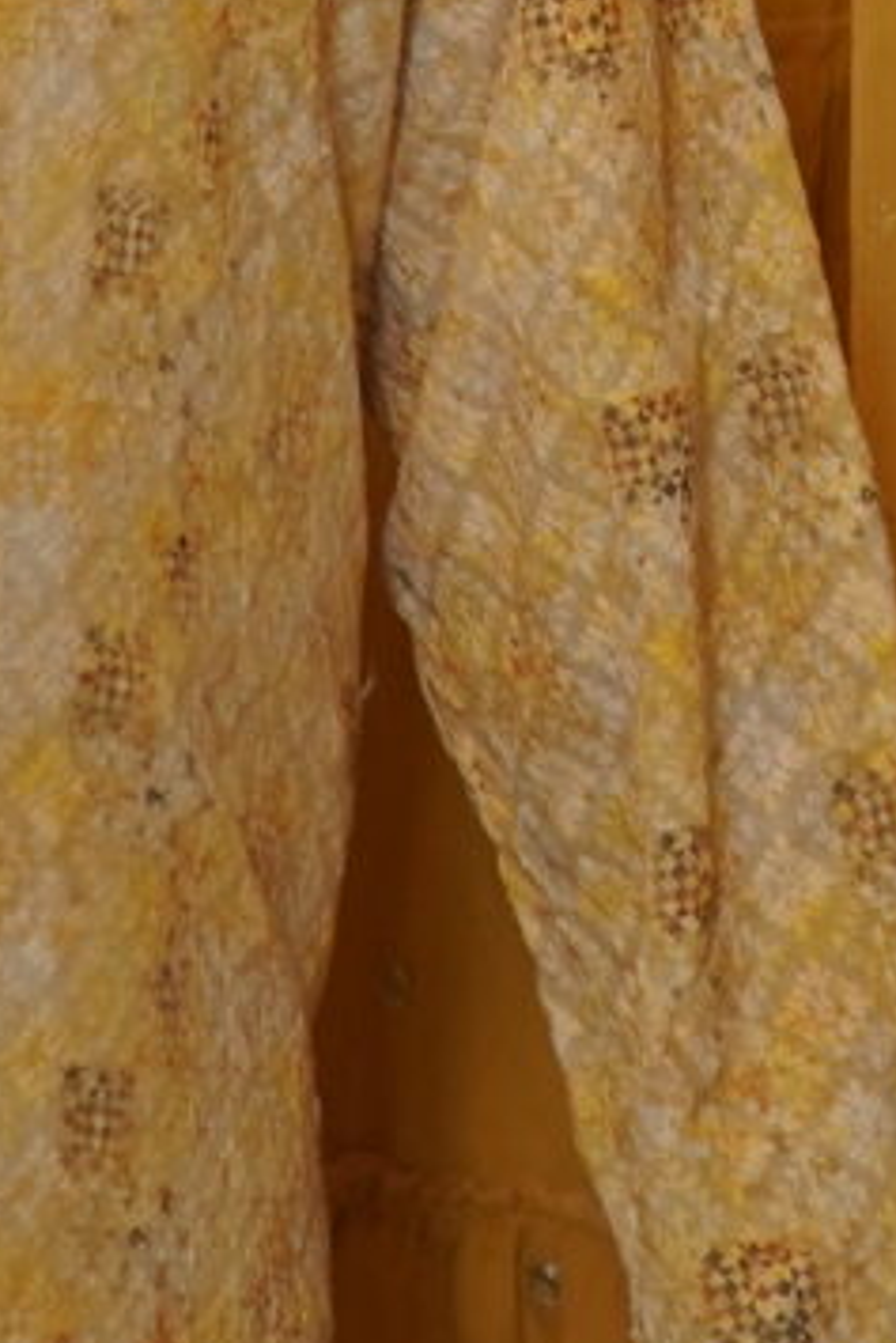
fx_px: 22861
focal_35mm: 613
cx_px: 902
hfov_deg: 2.2
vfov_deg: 3.3
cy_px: -3201
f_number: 2.2
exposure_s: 1/250
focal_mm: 85
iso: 500
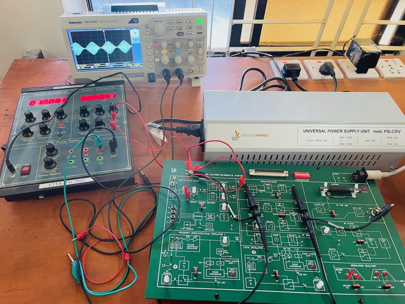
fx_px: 304
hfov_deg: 67.3
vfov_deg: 53.1
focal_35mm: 26
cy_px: 152
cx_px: 202
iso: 200
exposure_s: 1/50
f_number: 1.6
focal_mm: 5.1
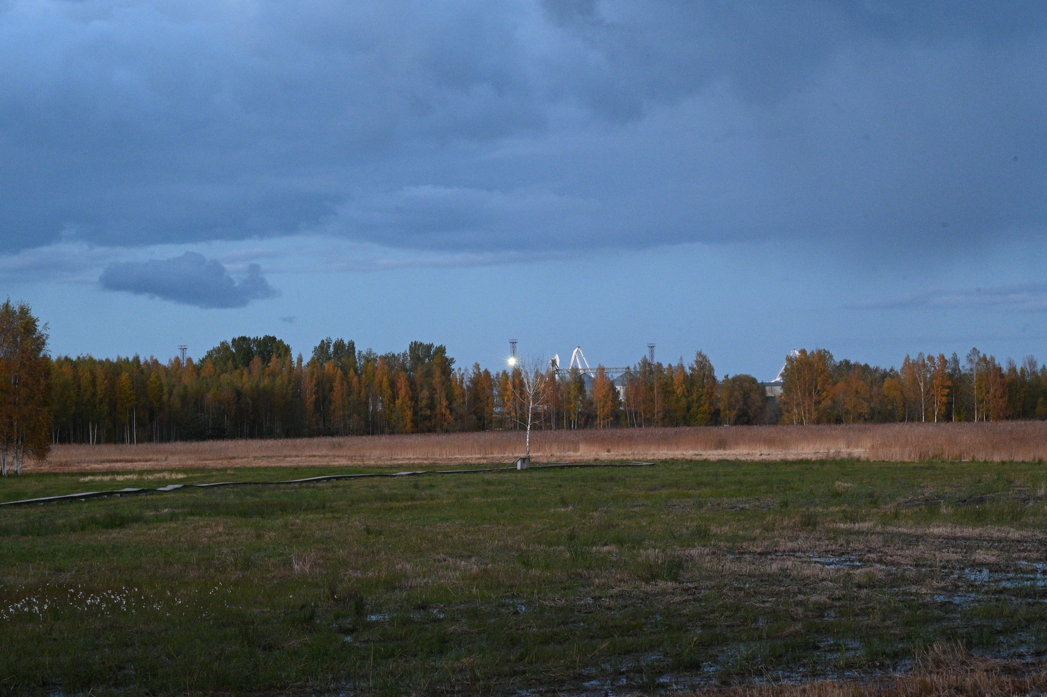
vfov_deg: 11.4
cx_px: 524
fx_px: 3488
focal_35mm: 120
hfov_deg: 17.1
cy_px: 348
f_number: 16
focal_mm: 120
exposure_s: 1/15
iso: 8000
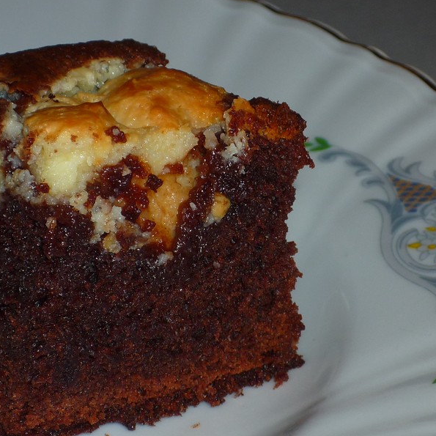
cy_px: 217
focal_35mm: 202
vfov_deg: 8.7
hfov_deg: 8.7
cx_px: 182
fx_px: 2878
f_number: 5.8
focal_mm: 20.8
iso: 100
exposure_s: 1/60
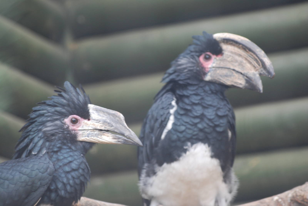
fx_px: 2505
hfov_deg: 7.0
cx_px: 154
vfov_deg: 4.7
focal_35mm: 292
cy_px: 103
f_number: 5
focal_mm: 195
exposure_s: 1/100
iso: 400
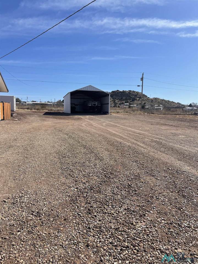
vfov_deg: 69.4
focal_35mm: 25
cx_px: 99
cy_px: 132
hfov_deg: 54.9
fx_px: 191
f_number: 1.6
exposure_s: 1/4717
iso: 32
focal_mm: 5.1
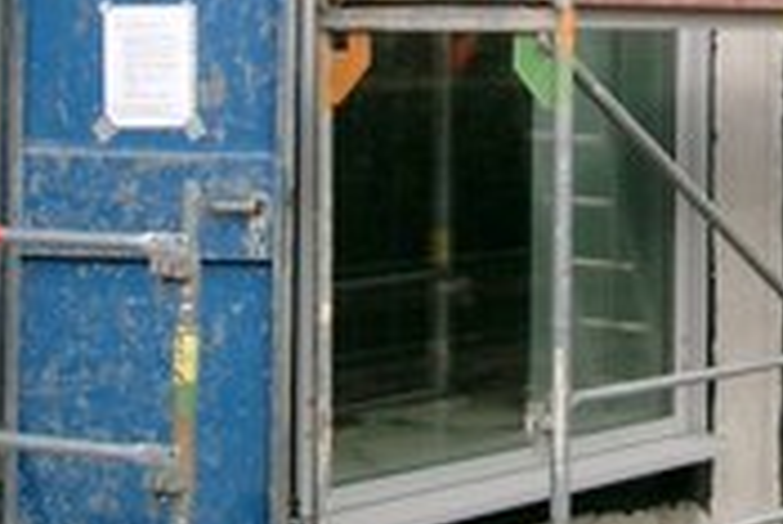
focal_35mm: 132
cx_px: 644
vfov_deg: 10.3
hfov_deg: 15.4
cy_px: -4
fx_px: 2873
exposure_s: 1/800
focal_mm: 7.6
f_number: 2.6
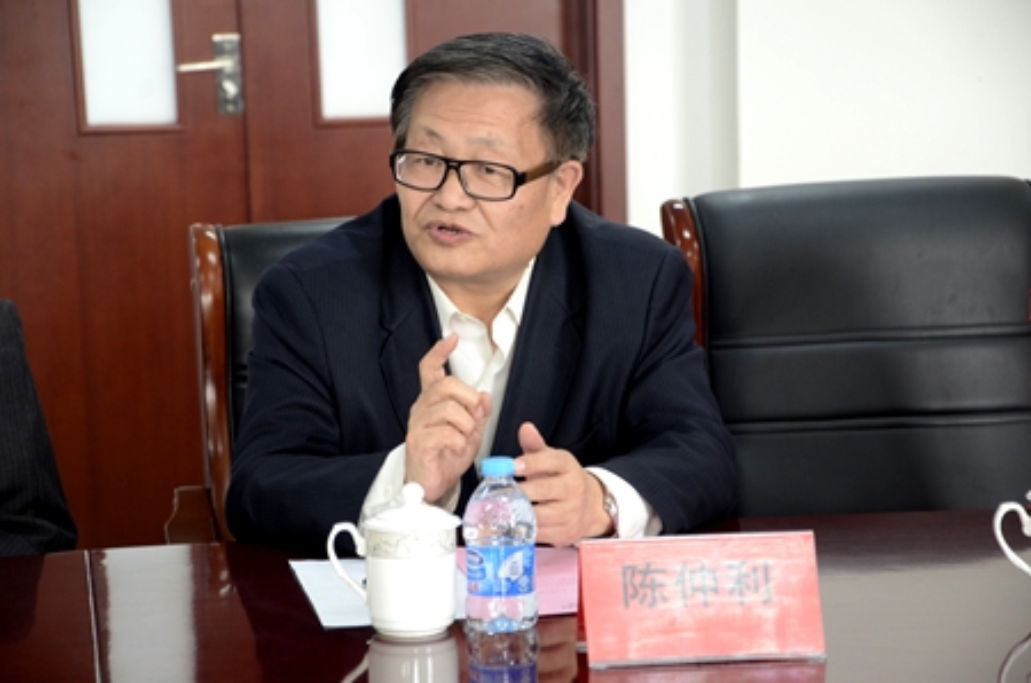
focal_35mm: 120
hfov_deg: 17.1
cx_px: 516
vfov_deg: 11.4
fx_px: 3429
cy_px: 342
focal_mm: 80
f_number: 5.3
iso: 640
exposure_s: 1/25
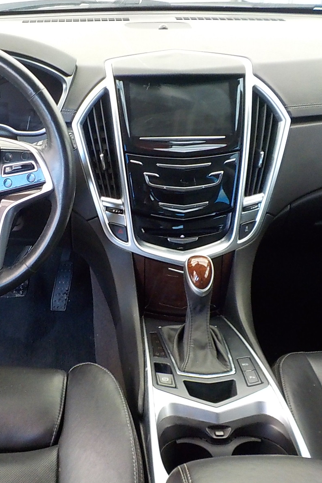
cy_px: 240
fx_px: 564
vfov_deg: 46.4
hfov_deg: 31.5
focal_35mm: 42
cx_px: 94
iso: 280
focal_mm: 4.1
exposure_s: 1/30
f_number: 3.3
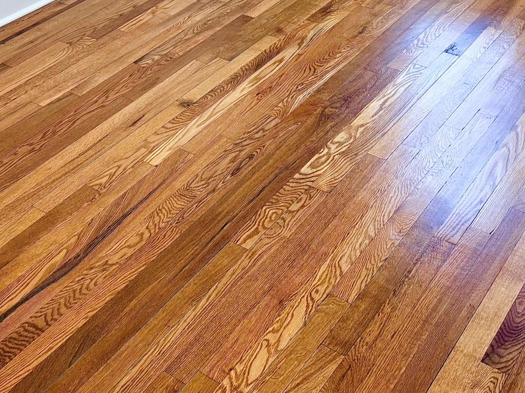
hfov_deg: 34.0
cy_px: -60
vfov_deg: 24.1
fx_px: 849
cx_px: 164
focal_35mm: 56
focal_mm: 6.76
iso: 100
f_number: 1.78
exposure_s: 1/137
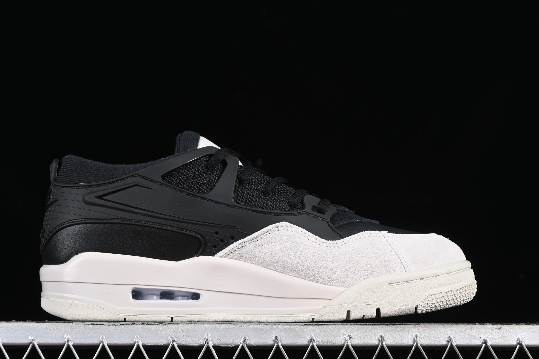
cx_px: 257
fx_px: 1332
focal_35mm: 89
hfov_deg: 22.9
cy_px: 189
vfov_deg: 15.4
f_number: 6.3
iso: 160
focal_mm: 50
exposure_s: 1/60
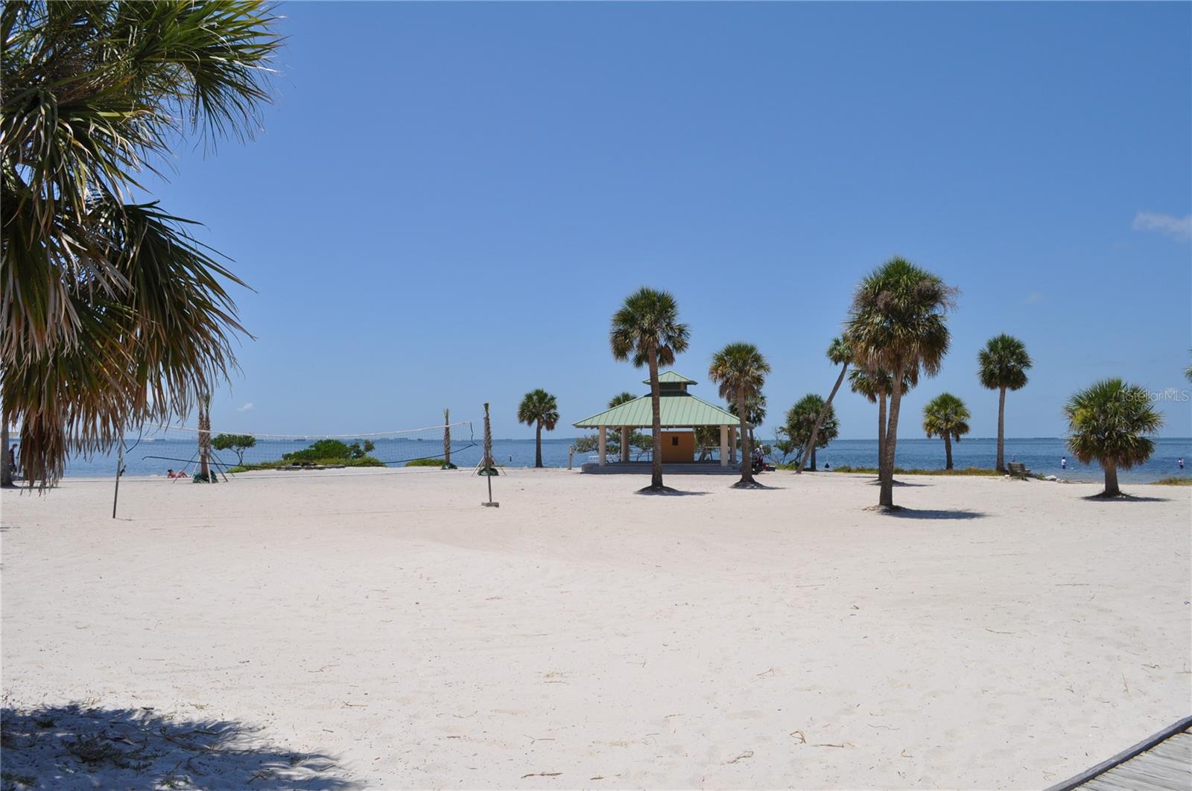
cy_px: 396
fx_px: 893
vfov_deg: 47.8
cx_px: 596
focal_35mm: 27
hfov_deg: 67.5
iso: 200
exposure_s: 1/500
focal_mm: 18
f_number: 11
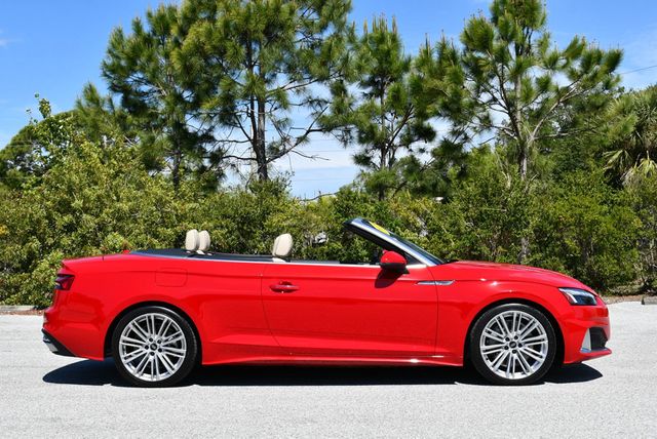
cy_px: 220
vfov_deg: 26.0
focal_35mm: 52
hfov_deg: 38.2
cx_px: 328
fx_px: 950
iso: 100
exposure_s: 1/250
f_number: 8
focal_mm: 26
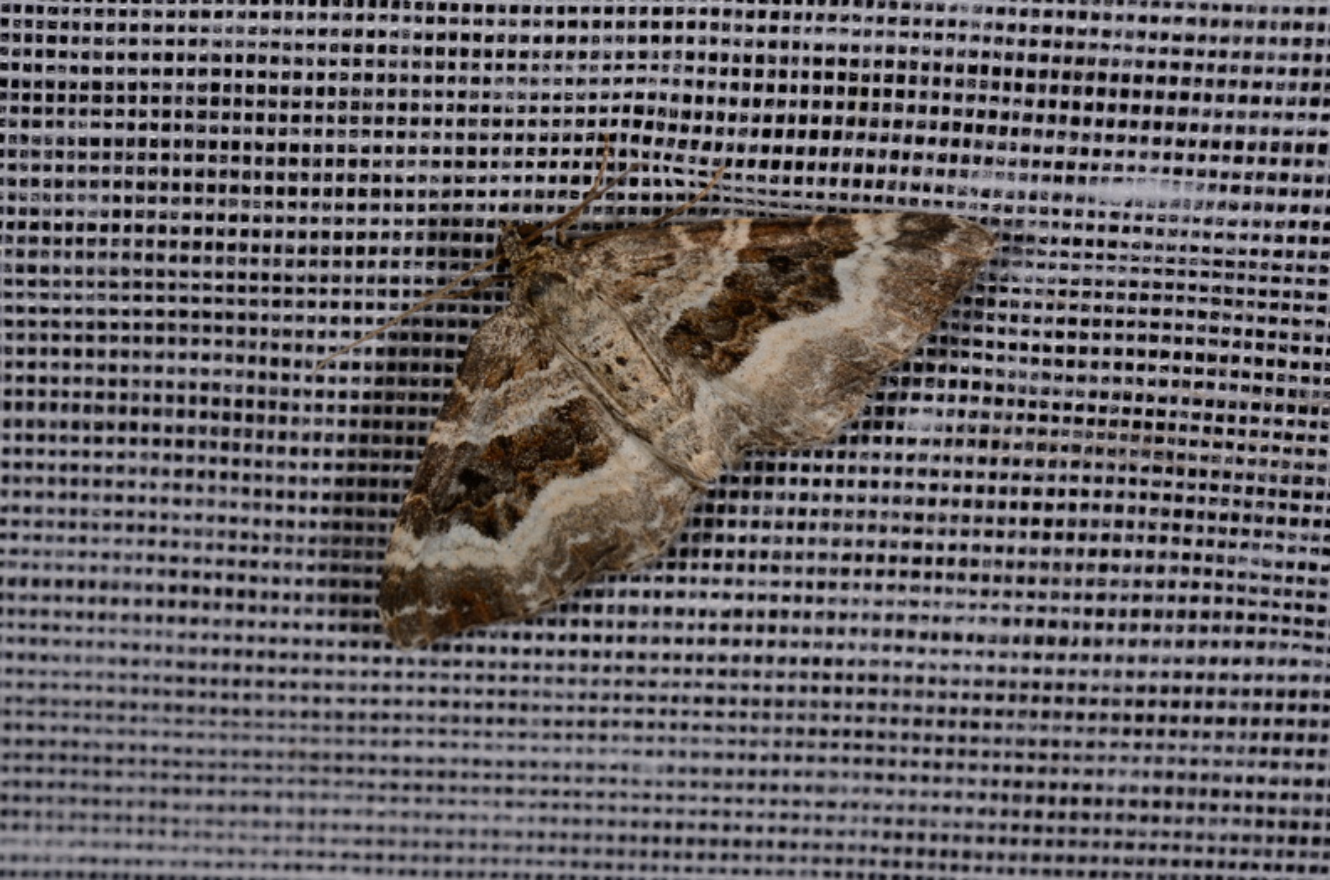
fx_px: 4699
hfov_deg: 16.1
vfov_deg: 10.7
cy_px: 440
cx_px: 665
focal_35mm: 128
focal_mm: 85
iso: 100
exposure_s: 1/60
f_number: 25
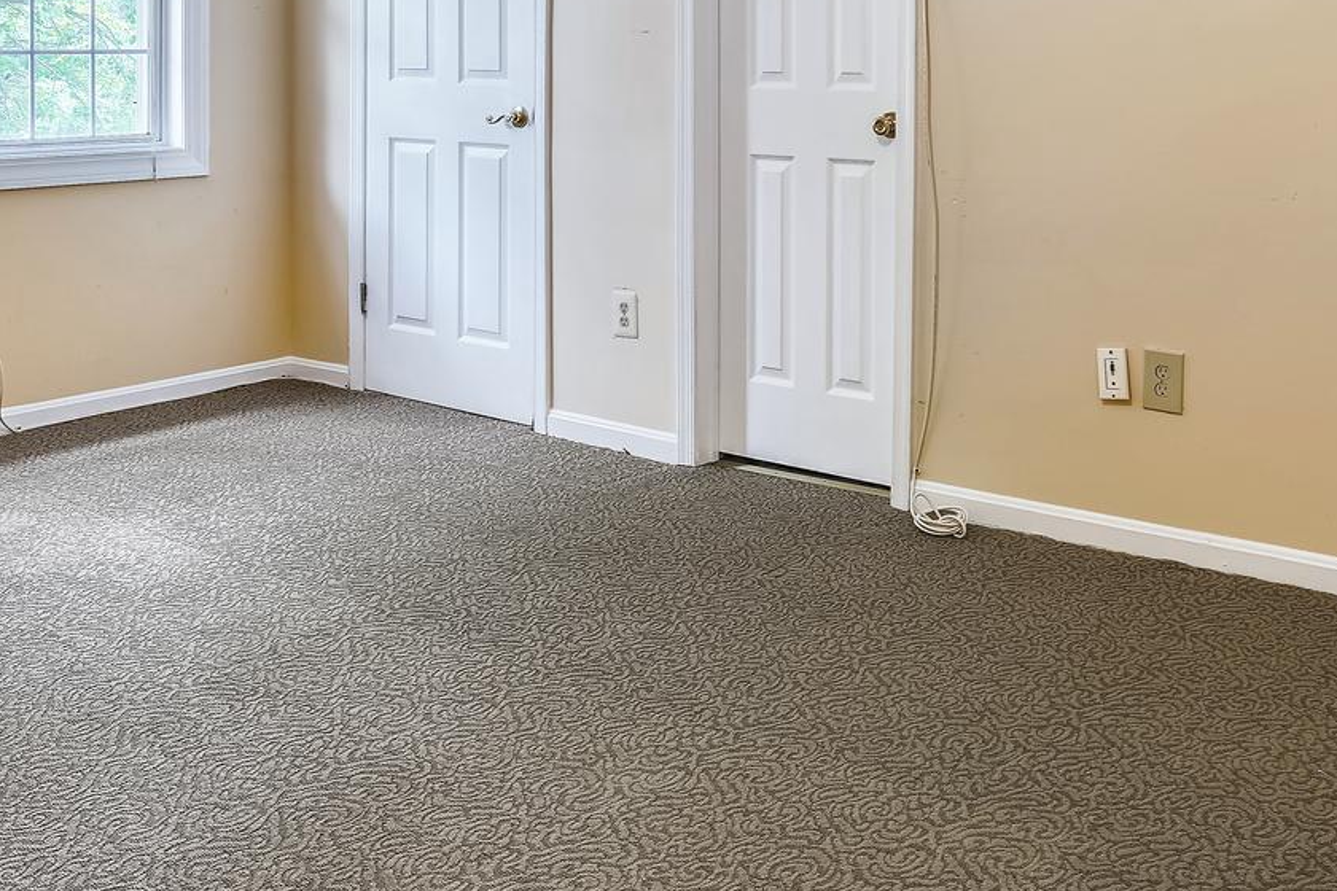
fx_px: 1448
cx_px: 737
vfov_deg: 32.1
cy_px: 47
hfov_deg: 49.5
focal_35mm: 39
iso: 100
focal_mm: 16
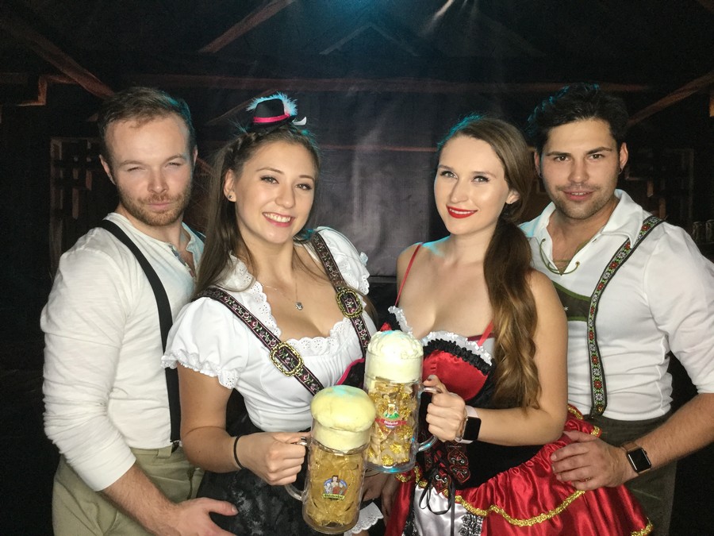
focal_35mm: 31
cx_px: 357
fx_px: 639
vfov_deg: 45.4
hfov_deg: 58.4
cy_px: 268
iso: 50
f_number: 2.4
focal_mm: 3.3
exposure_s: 1/30
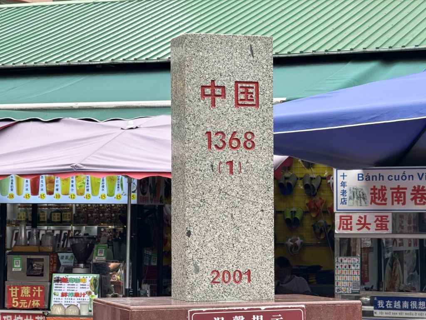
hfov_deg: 16.4
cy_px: 160
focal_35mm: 120
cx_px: 213
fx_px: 1477
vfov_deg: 12.3
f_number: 2.8
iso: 40
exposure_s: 1/164
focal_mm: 15.66
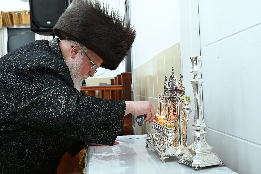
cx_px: 130
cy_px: 87
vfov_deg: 33.4
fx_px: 290
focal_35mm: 40
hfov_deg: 48.5
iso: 3200
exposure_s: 1/250
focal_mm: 40
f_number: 5.6
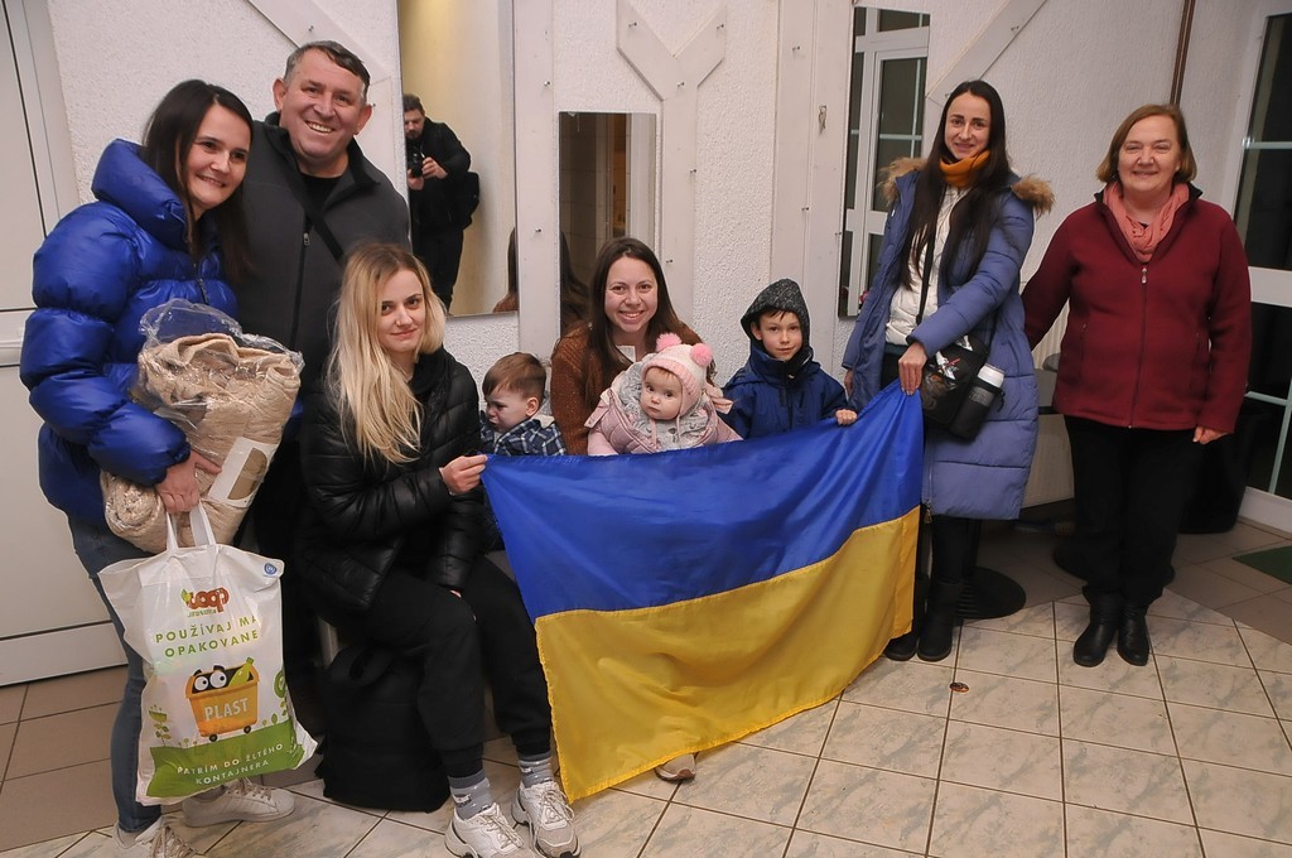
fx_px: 968
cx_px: 646
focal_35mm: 27
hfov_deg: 67.4
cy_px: 429
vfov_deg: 47.8
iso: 800
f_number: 7.1
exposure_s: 1/60
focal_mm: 18
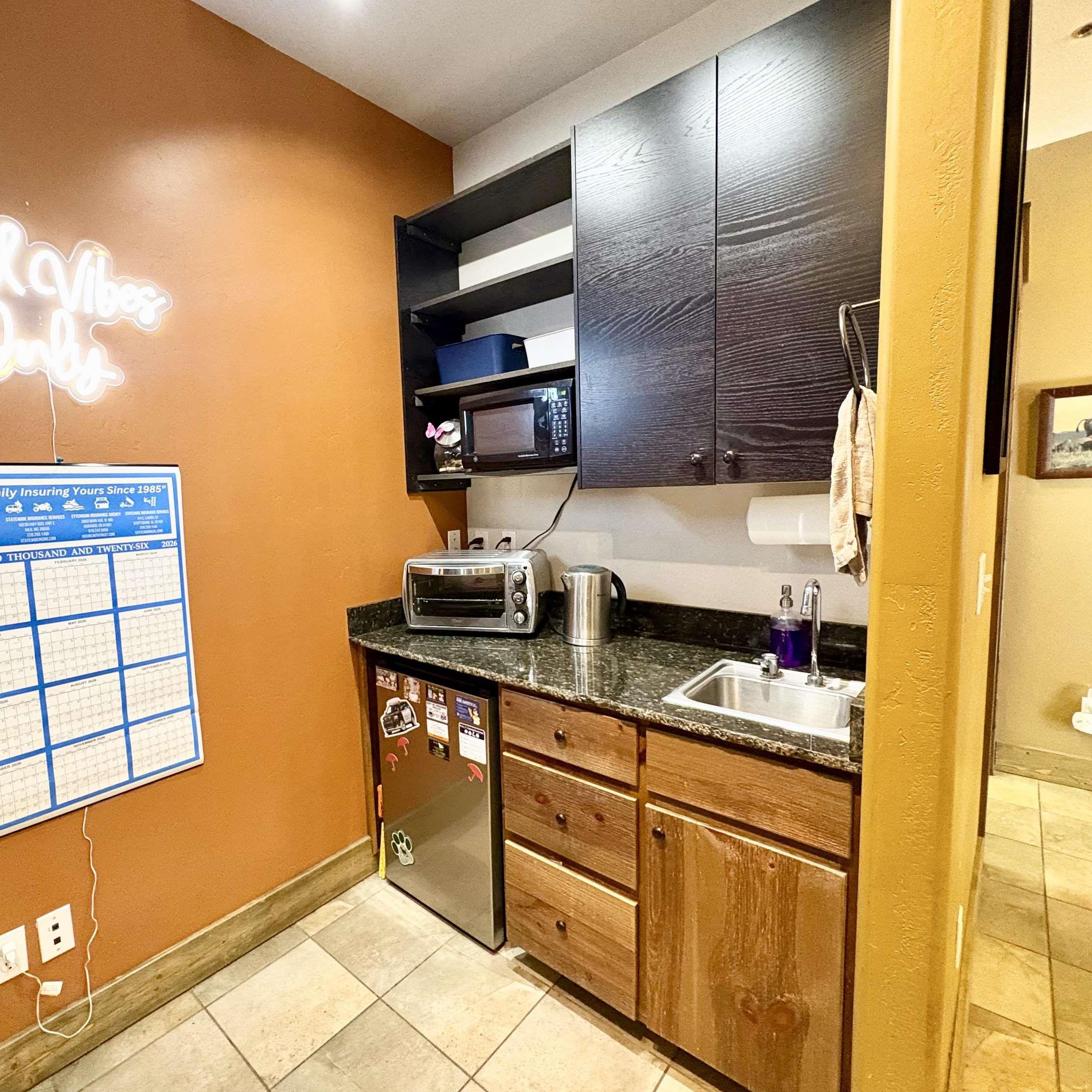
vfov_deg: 84.0
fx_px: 607
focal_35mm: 17
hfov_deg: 83.3
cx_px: 455
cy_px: 550
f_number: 2.2
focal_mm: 2.22
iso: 640
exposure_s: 1/60
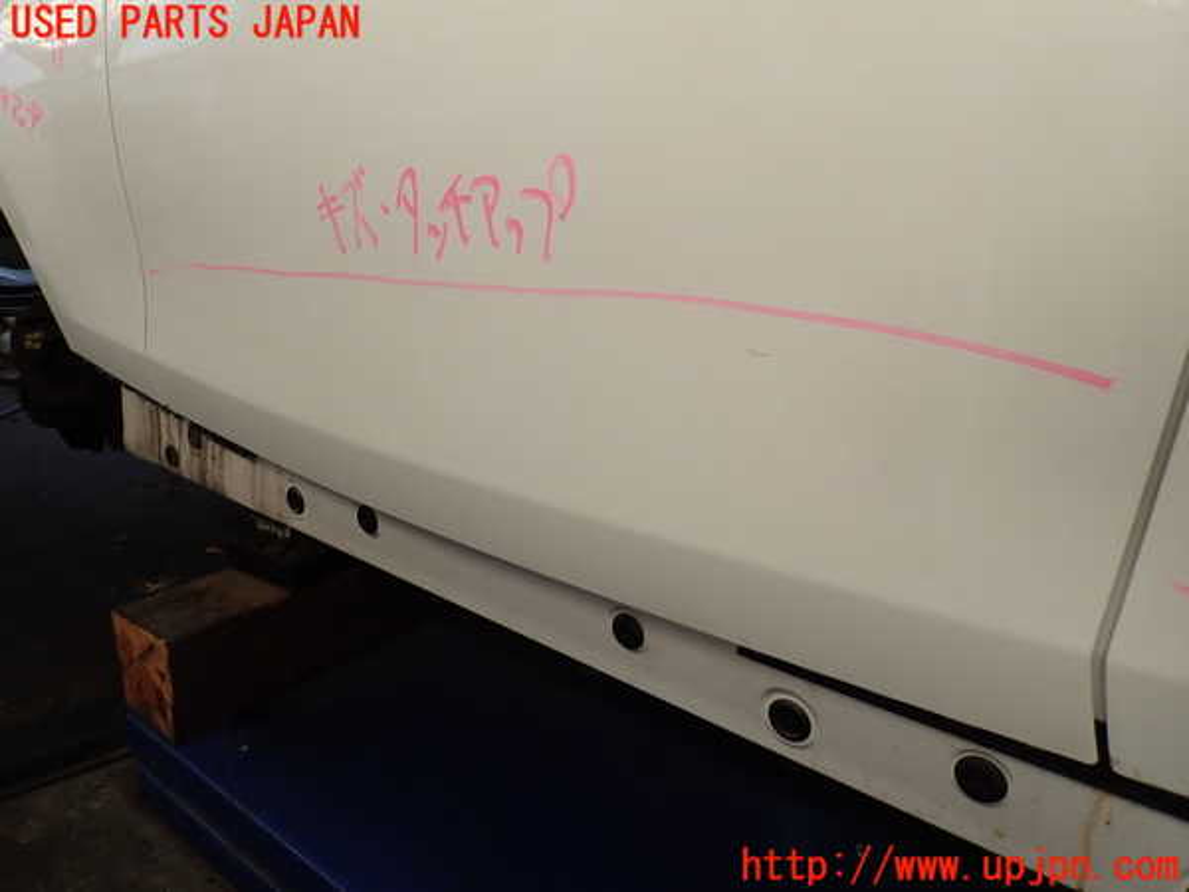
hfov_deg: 69.4
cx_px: 594
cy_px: 446
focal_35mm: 25
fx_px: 859
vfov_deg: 54.9
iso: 100
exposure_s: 1/100
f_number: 2.8
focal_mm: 4.5
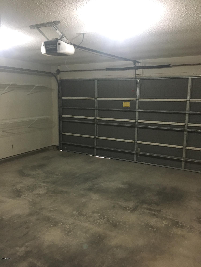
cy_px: 134
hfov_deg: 48.2
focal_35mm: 29
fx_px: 225
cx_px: 100
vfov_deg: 61.7
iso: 200
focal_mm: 4.15
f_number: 2.2
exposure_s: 1/20
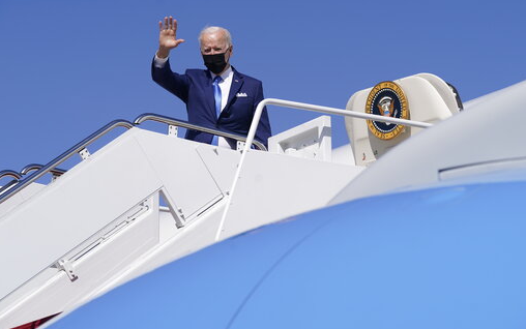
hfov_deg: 13.5
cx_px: 263
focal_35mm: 155
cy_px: 157
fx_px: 2223
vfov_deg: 8.5
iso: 125
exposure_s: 1/1250
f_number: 5.6
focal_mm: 151
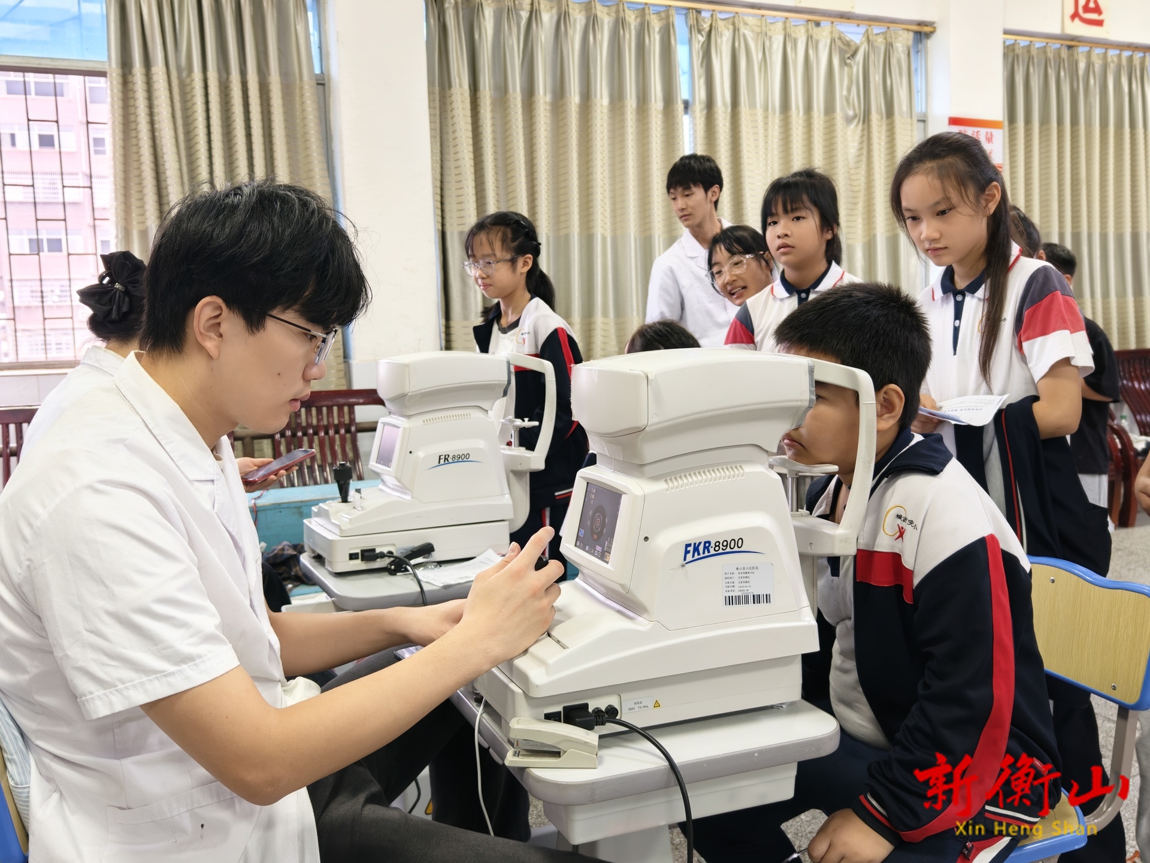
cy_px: 432
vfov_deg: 44.2
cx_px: 575
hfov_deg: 56.8
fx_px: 1063
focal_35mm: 32
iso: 500
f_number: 1.8
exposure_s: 1/100
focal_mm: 8.67
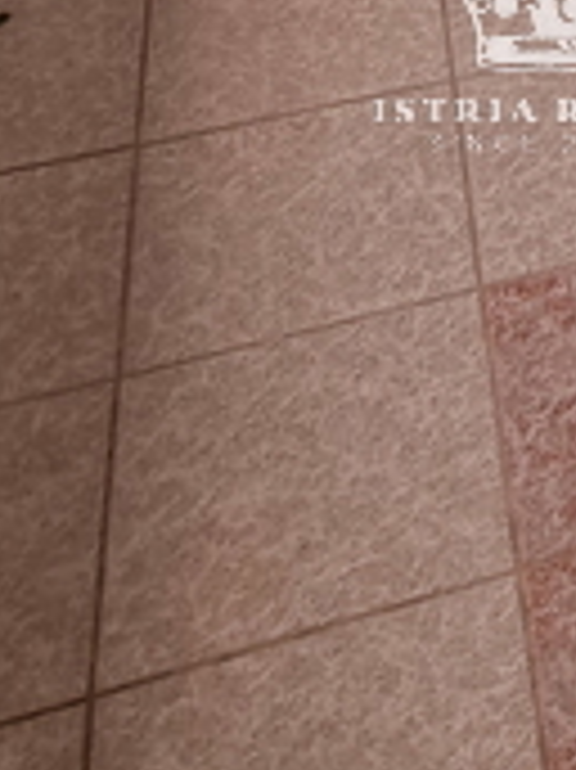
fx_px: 1822
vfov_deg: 17.9
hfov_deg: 15.2
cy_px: -693
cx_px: 1080
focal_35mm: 82
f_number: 2.2
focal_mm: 2.2
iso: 100
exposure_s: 1/50
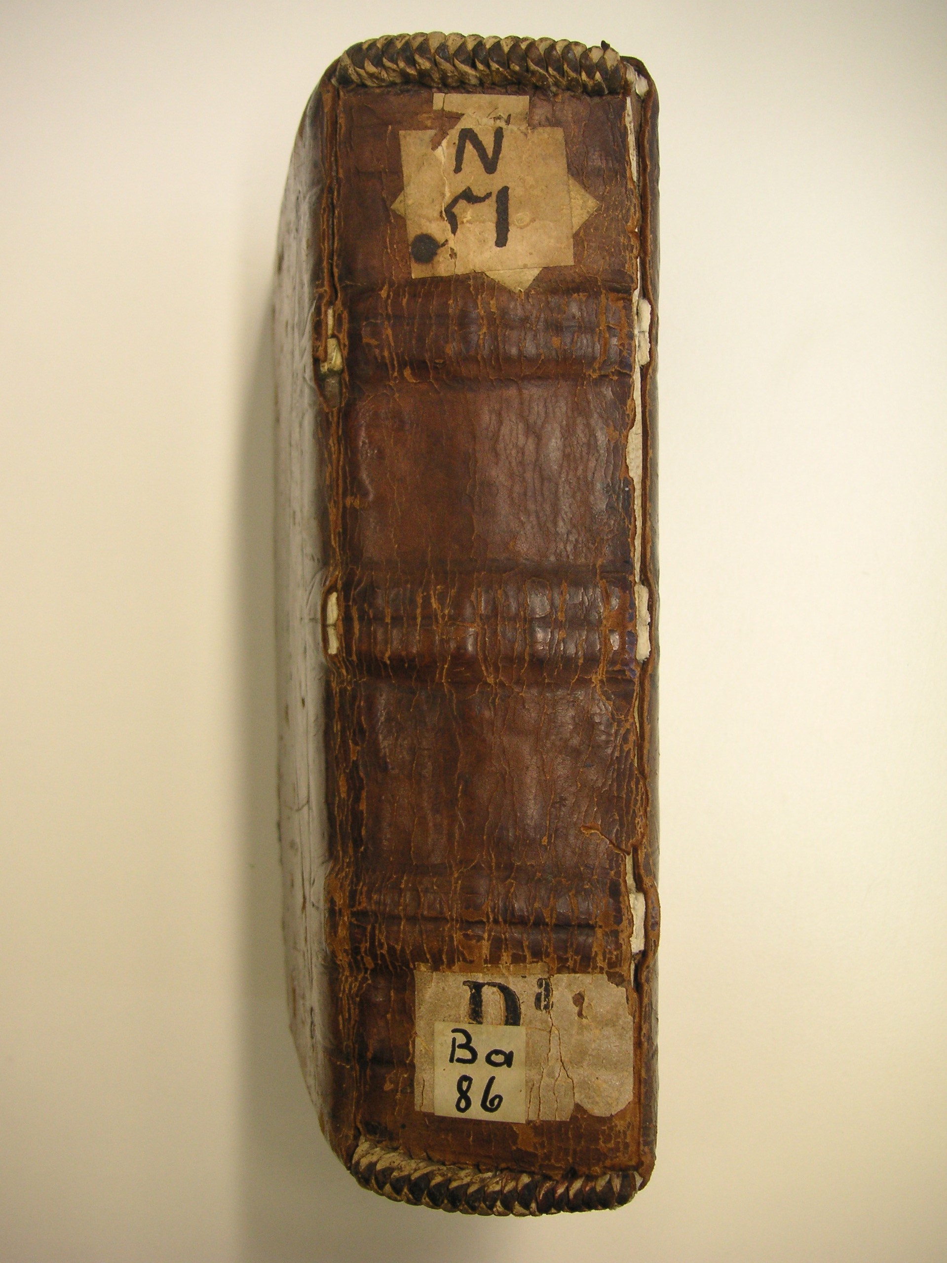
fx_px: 1350
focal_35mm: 37
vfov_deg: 50.1
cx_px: 474
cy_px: 632
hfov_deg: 38.7
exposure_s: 1/45
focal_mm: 6.1
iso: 64
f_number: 2.8
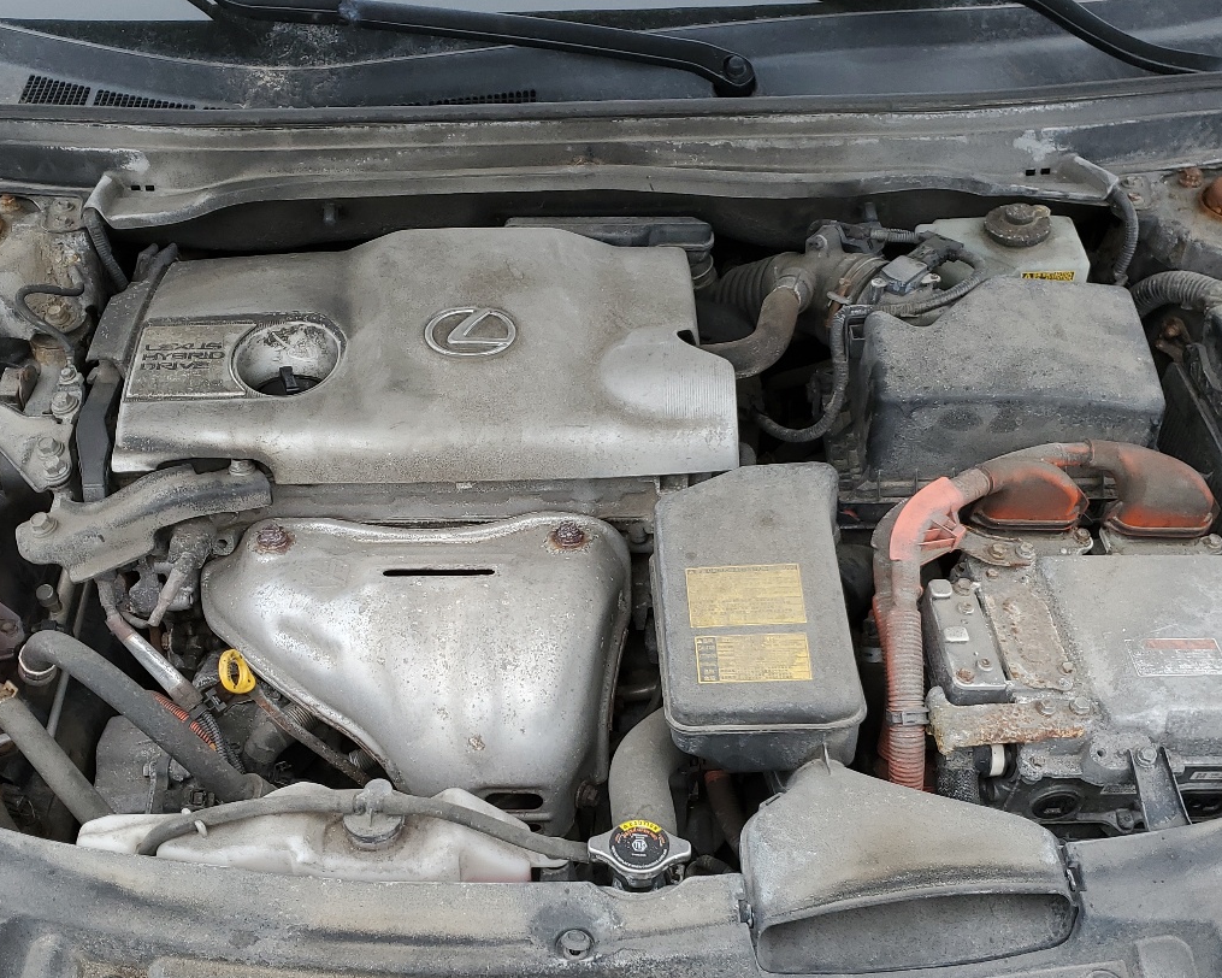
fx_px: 1447
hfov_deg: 45.7
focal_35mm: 40
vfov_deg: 37.1
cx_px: 555
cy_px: 625
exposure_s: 1/204
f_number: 1.5
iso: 50
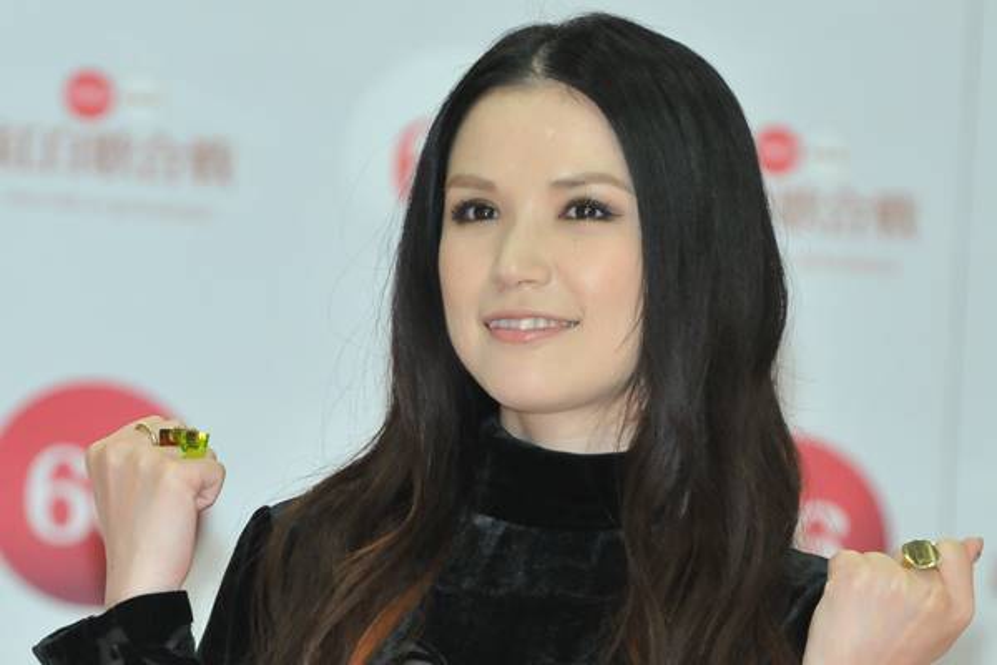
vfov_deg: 5.1
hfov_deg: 7.6
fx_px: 7477
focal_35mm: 270
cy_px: 332
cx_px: 498
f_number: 5
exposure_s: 1/200
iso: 1250
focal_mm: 180
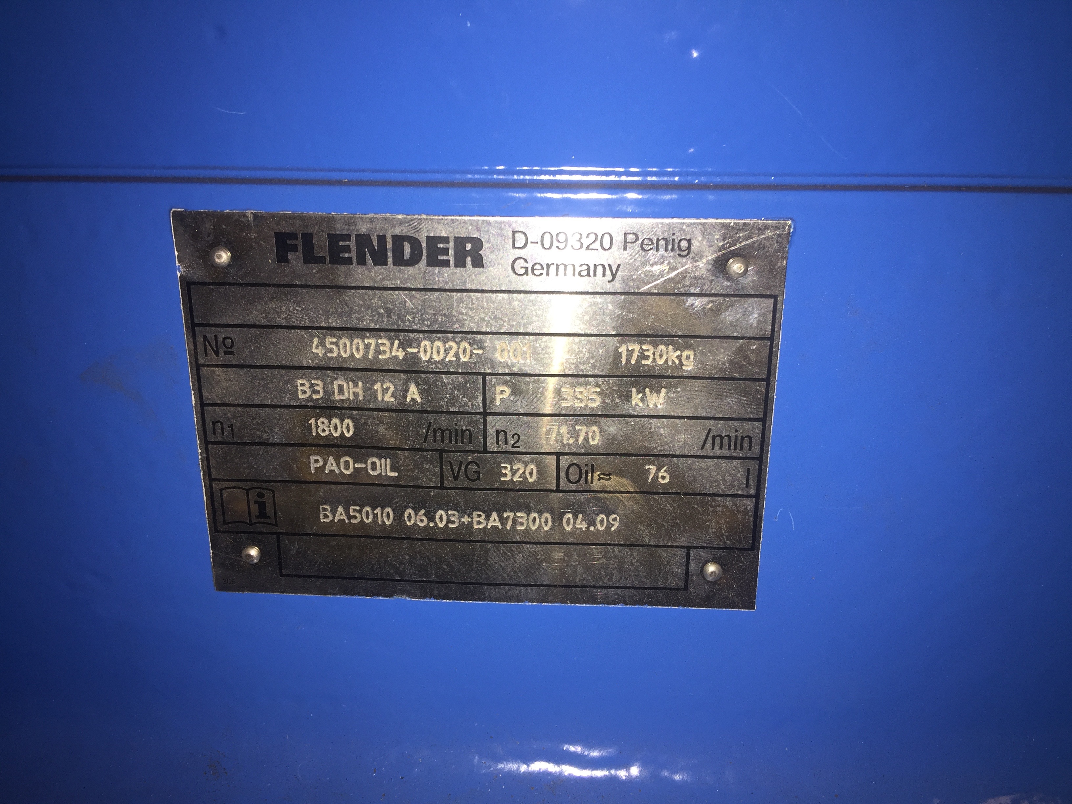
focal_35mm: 29
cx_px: 536
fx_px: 898
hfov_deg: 61.7
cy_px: 402
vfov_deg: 48.2
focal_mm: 4.15
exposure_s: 1/57
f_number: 2.2
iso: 32
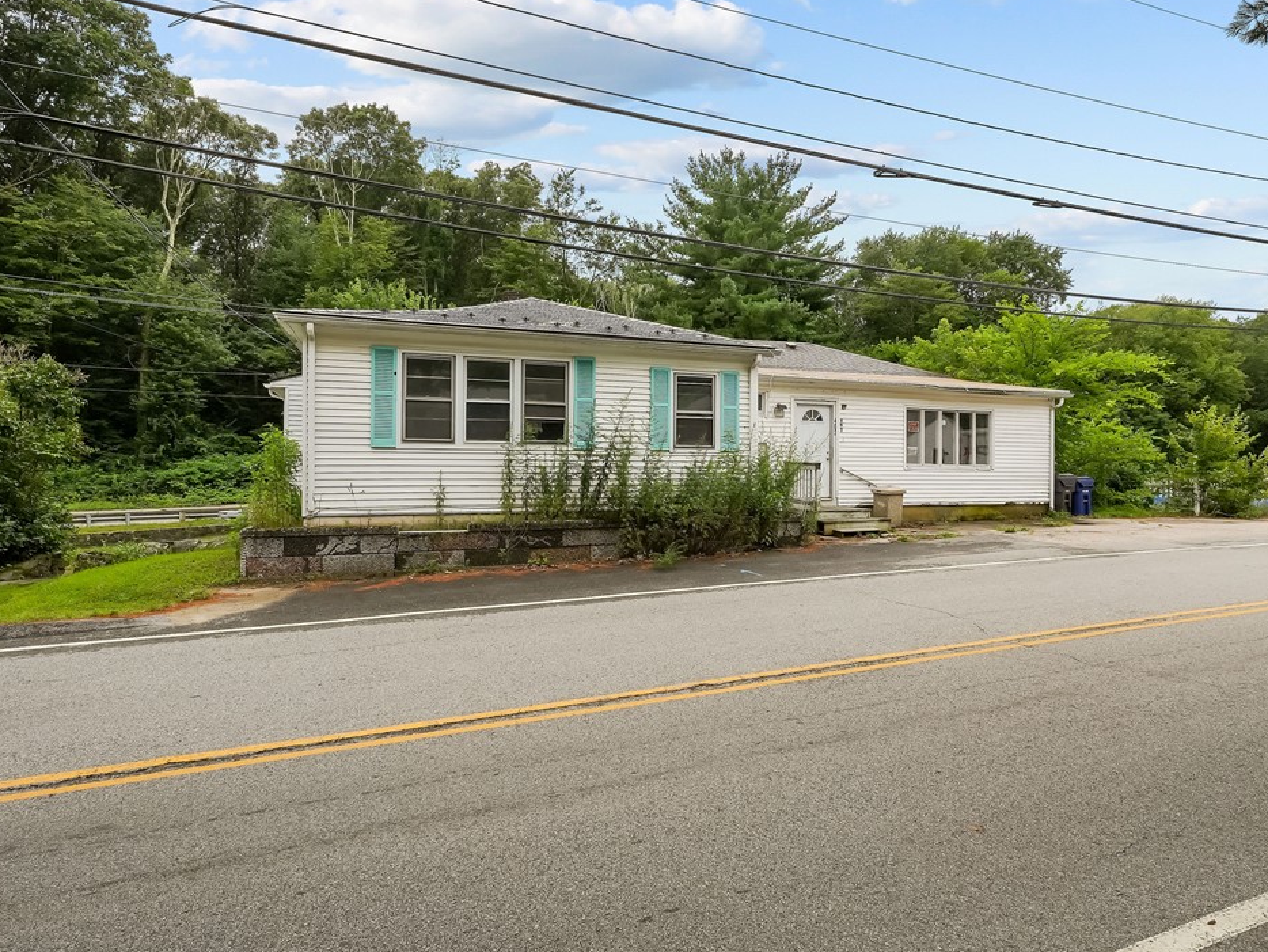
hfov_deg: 84.6
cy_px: 479
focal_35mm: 19
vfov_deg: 68.7
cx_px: 657
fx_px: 696
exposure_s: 1/1000
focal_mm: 11.6
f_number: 9
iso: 800
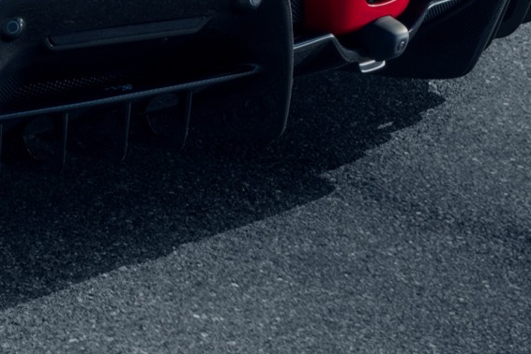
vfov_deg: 5.1
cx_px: -560
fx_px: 3911
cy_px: -197
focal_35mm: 265
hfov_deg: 7.4
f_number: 9
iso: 125
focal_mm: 50
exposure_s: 1/200
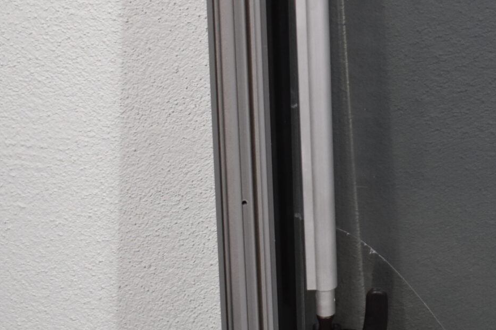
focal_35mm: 103
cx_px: 511
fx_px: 1424
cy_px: 69
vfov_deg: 13.2
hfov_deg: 19.1
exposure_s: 1/200
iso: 800
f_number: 4
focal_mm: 25
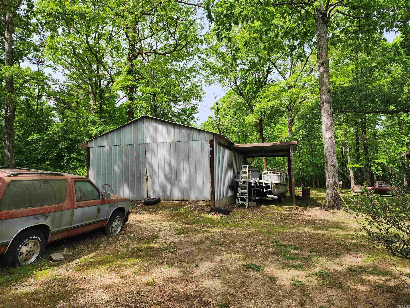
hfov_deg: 73.9
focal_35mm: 23
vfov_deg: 58.9
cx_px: 205
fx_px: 272
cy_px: 154
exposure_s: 1/334
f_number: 1.8
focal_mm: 6.4
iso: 12
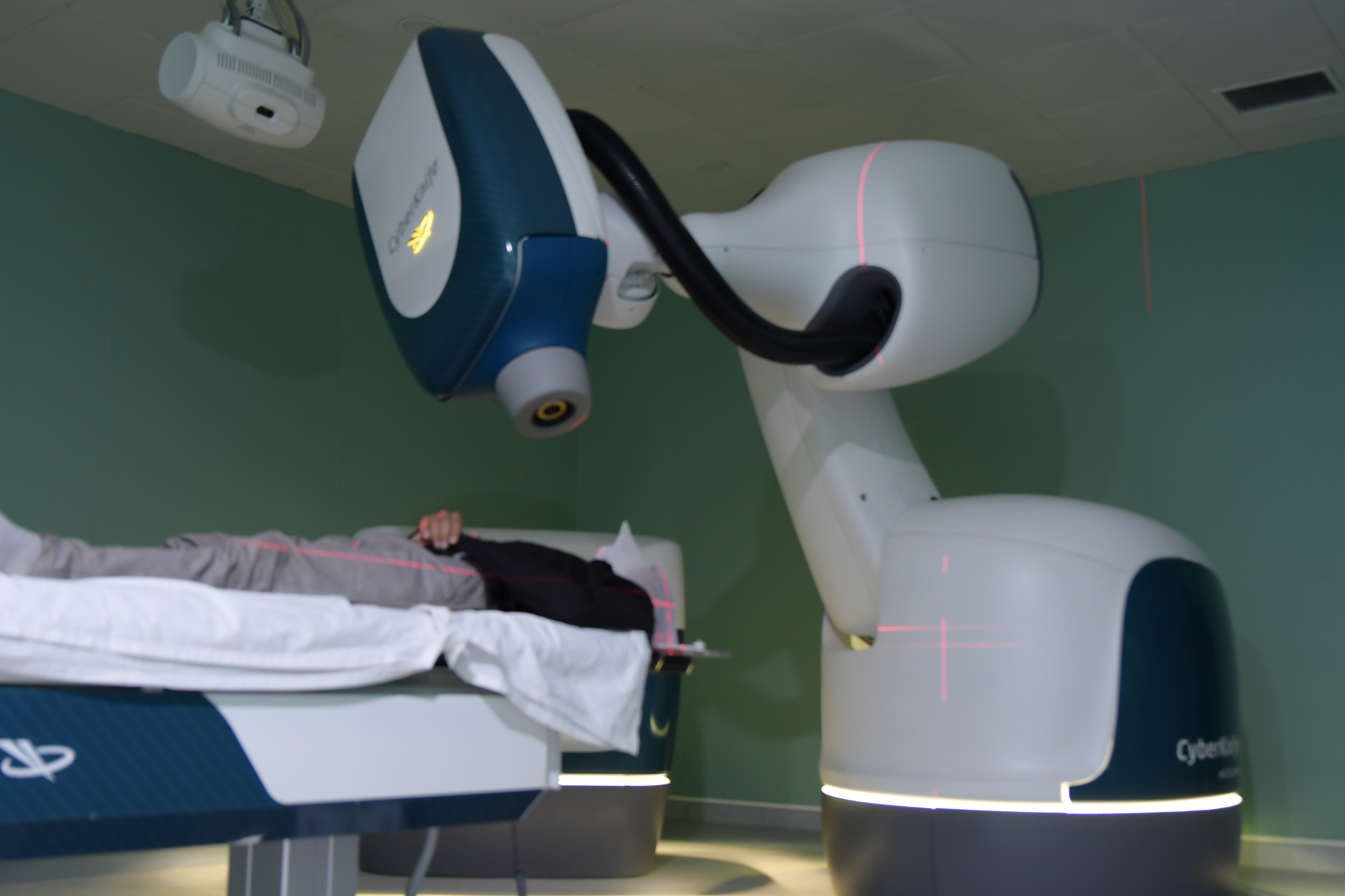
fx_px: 1345
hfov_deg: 53.1
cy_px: 448
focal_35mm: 36
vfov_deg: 36.9
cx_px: 672
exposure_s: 1/10
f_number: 2.8
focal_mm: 24
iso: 400
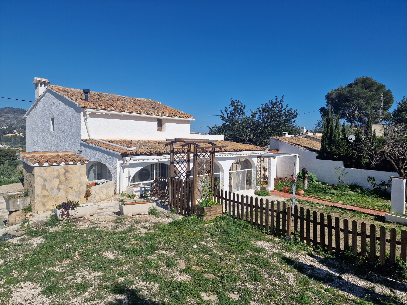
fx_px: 270
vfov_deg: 58.9
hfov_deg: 73.9
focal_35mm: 23
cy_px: 152
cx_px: 204
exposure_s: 1/2472
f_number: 1.8
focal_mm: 6.4
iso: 50
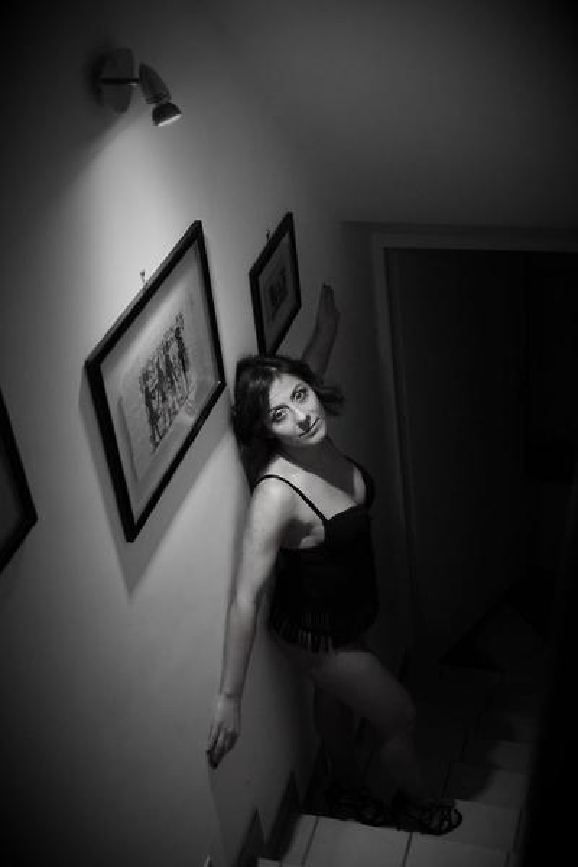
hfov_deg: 28.1
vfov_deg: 41.1
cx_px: 289
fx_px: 1156
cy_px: 434
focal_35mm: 48
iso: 3200
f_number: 4.5
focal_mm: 32
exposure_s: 1/60
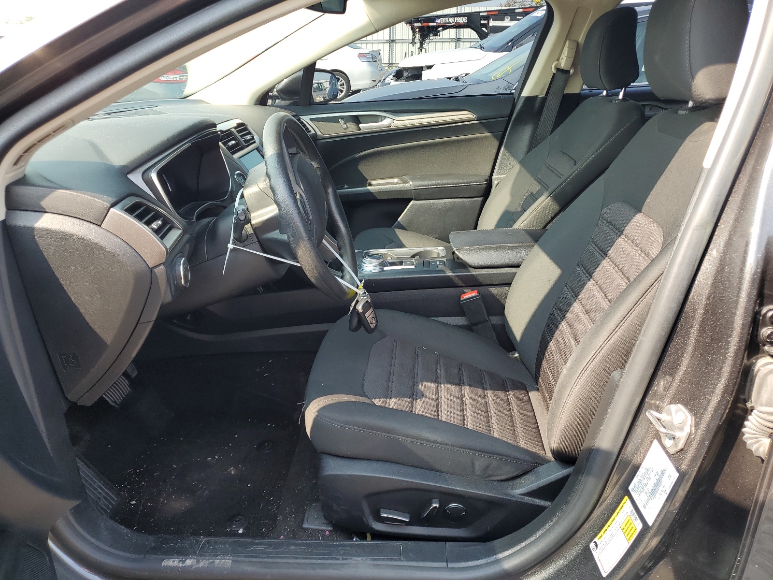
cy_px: 290
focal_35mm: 26
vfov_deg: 53.1
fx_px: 581
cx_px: 386
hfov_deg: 67.3
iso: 50
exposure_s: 1/345
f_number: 1.5
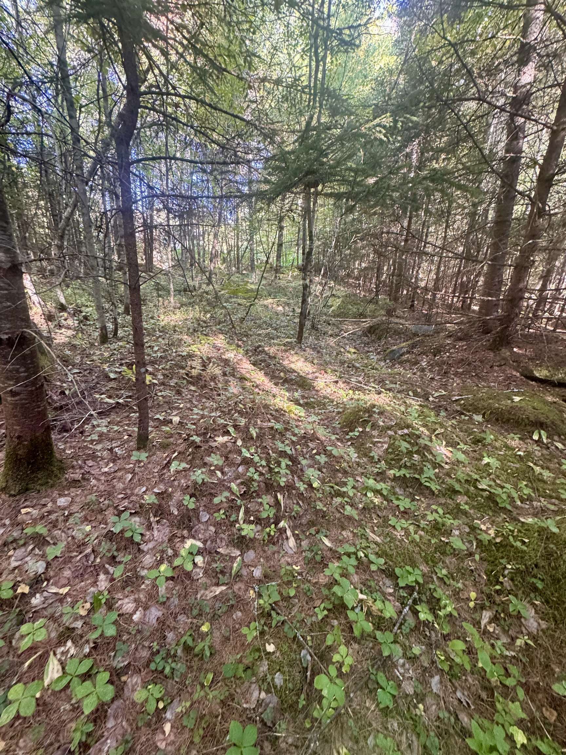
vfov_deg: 102.1
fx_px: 305
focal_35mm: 14
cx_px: 283
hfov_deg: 85.7
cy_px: 378
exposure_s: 1/60
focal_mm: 2.22
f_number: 2.2
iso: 400
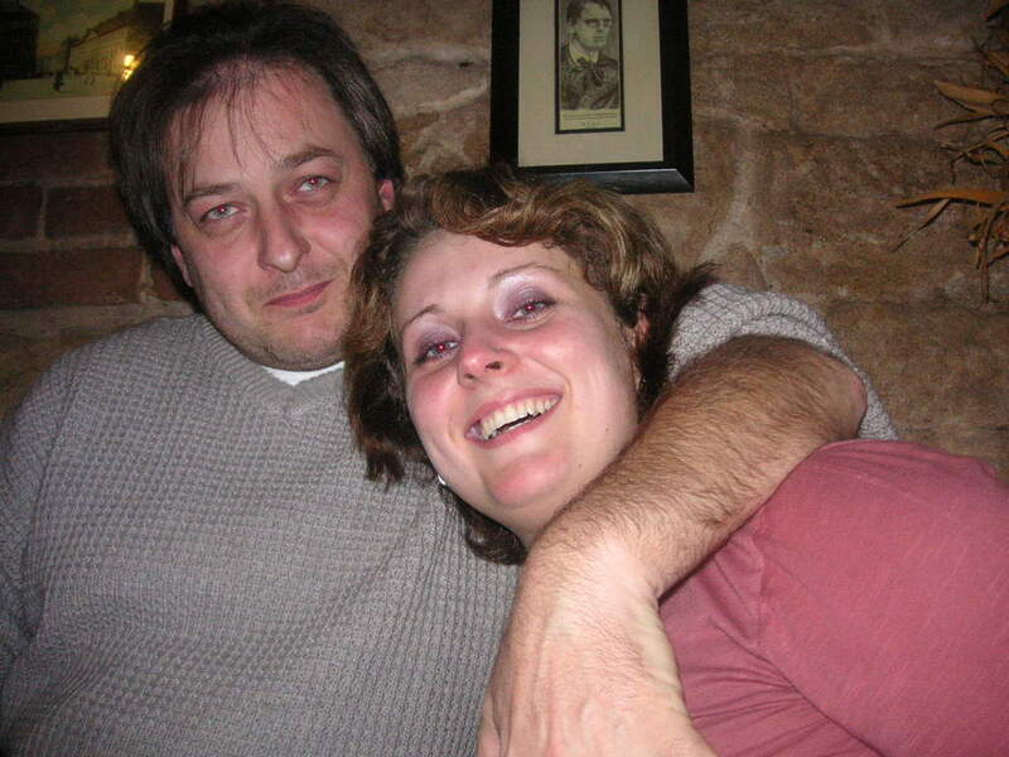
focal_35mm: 37
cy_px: 378
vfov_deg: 38.7
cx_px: 504
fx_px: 1078
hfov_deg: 50.1
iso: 160
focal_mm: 6.1
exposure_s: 1/45
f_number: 2.8
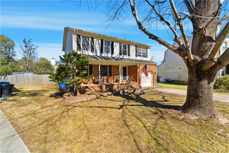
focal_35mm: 14
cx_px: 114
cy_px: 76
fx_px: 89
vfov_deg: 81.2
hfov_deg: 104.2
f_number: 9
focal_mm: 14
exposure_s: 1/1250
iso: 125
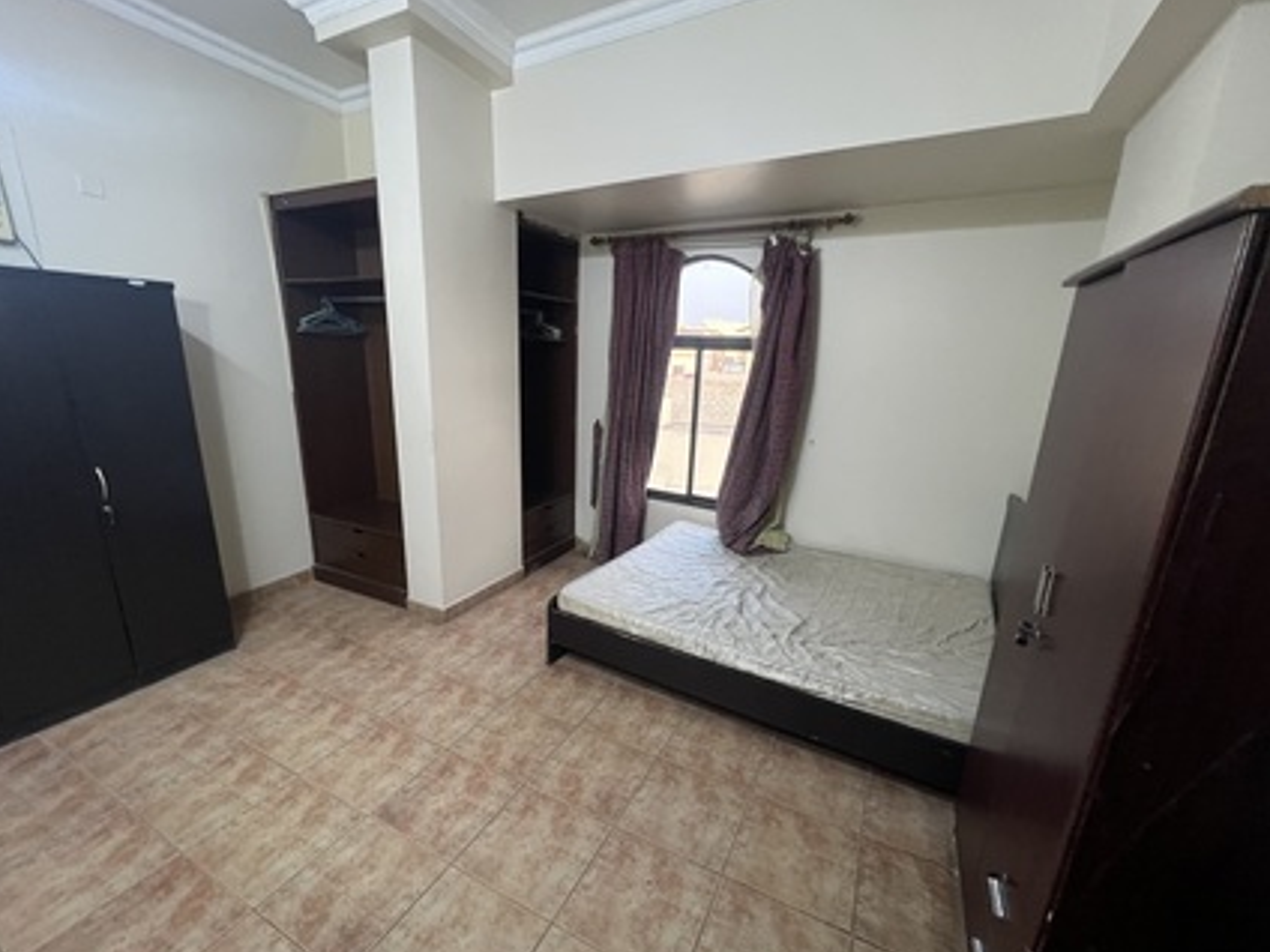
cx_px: 616
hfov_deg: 102.0
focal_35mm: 14
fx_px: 514
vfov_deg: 85.6
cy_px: 501
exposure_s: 1/50
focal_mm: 1.57
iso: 250
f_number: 1.8
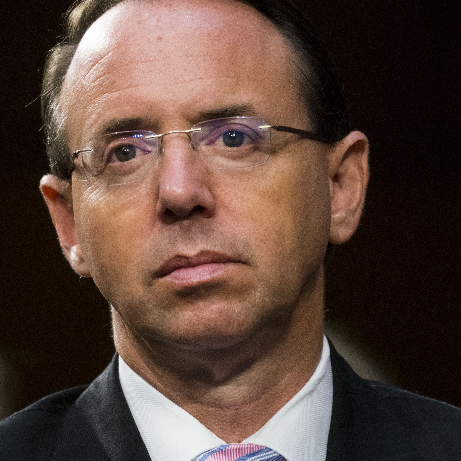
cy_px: 237
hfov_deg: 2.5
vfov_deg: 2.5
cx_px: 196
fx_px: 10683
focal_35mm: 709
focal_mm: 400
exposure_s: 1/250
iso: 4000
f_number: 5.6
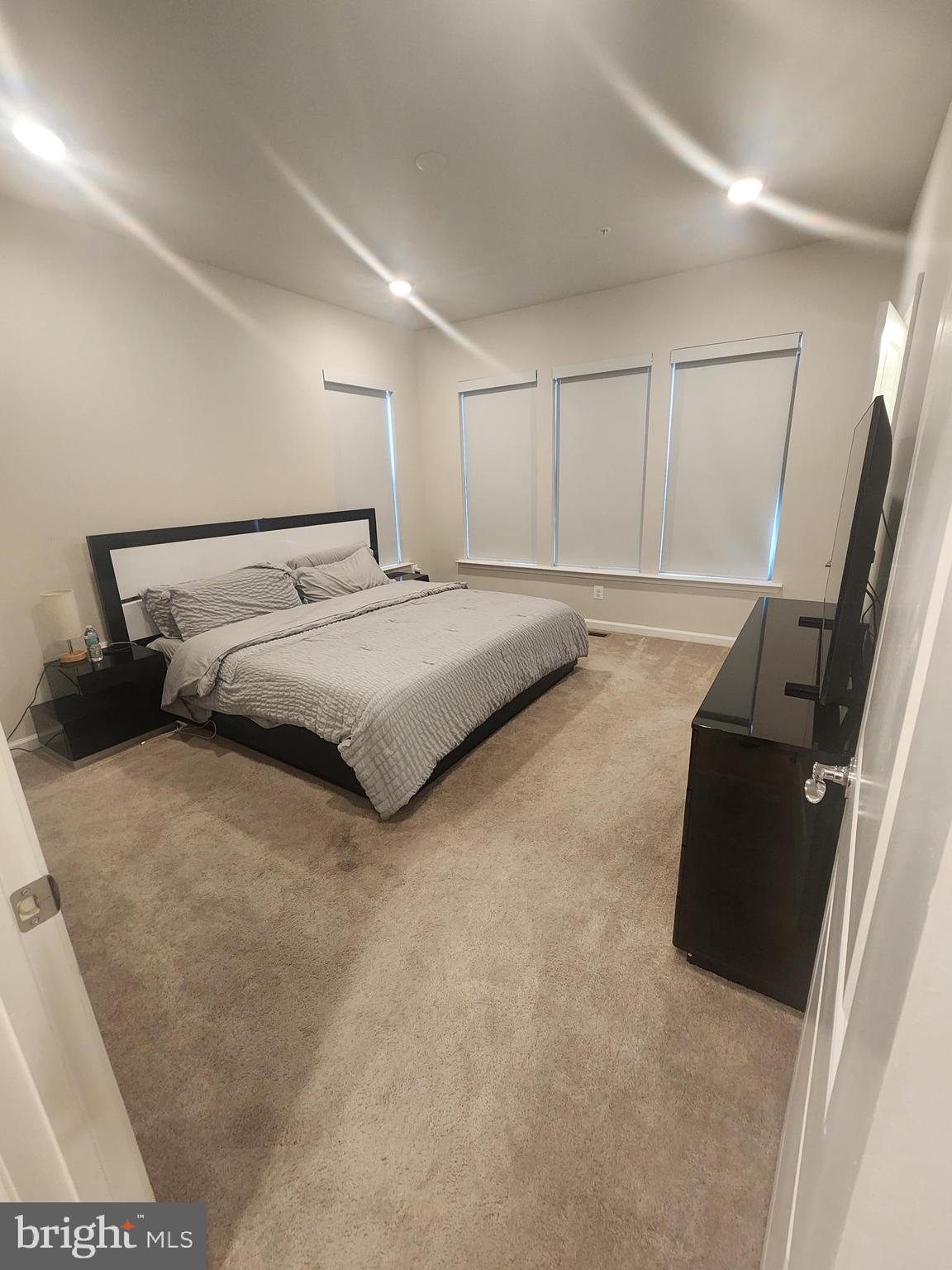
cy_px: 635
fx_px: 477
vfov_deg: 106.2
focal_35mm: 13
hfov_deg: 89.9
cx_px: 476
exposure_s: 1/30
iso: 320
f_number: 2.2
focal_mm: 2.2
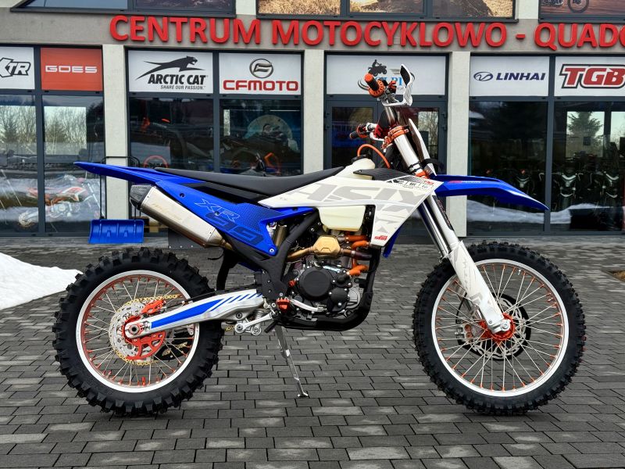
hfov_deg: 39.7
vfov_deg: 30.3
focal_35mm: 48
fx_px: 867
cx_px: 312
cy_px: 234
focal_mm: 6.76
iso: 64
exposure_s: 1/1085
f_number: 1.78
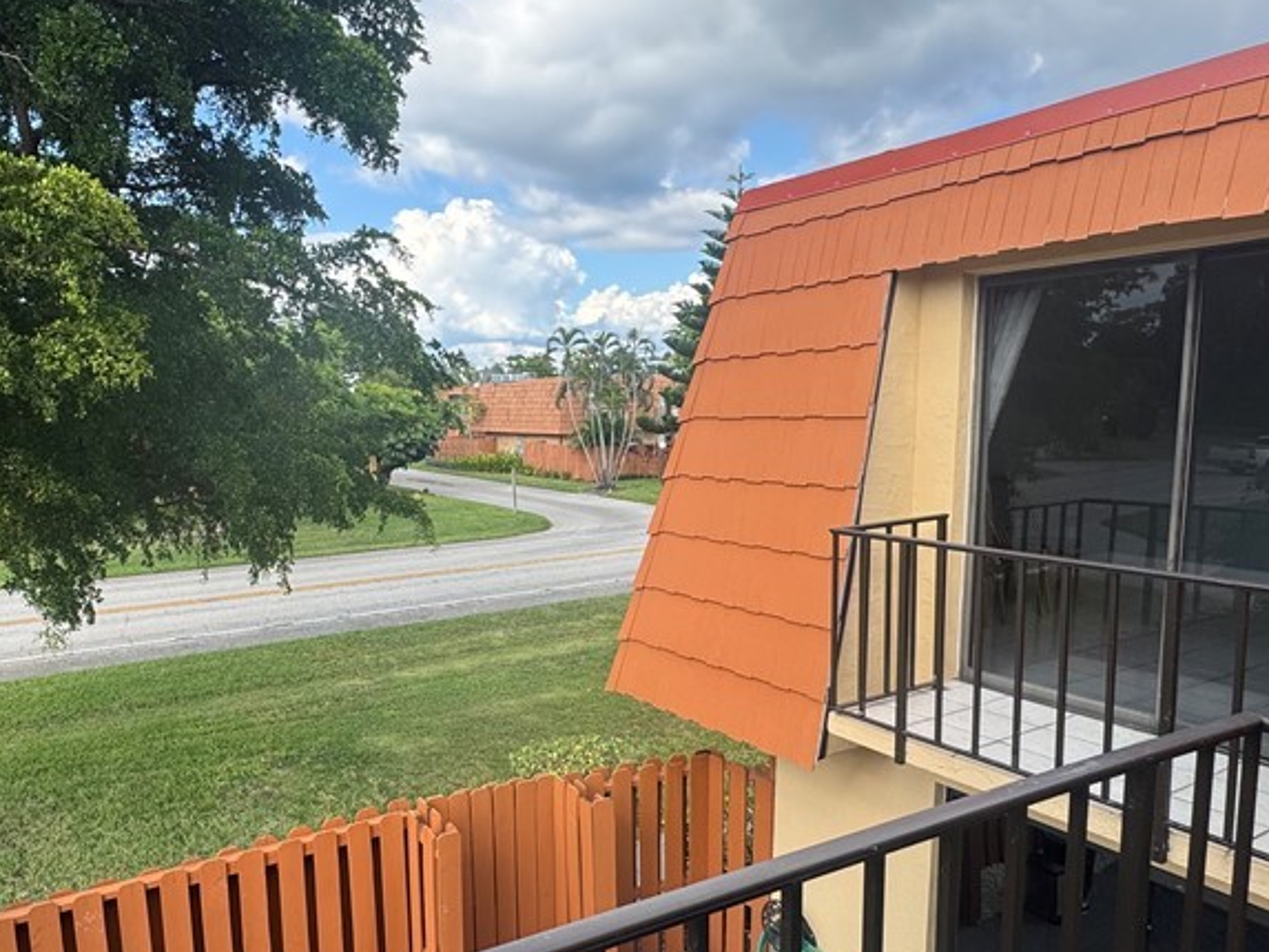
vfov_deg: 54.8
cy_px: 525
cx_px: 441
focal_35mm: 25
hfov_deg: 67.8
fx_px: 917
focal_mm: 2.22
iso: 40
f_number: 2.2
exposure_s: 1/605
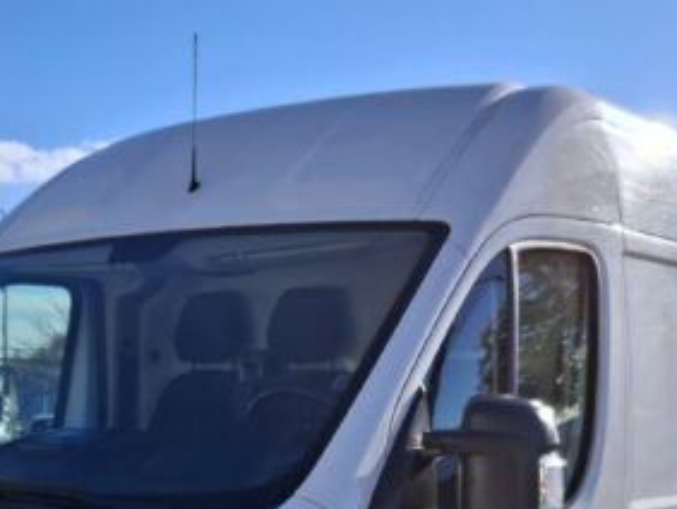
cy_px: 663
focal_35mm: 68
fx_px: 1331
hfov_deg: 28.5
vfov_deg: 19.9
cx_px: 298
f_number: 1.8
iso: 32
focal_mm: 4.69
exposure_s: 1/3165
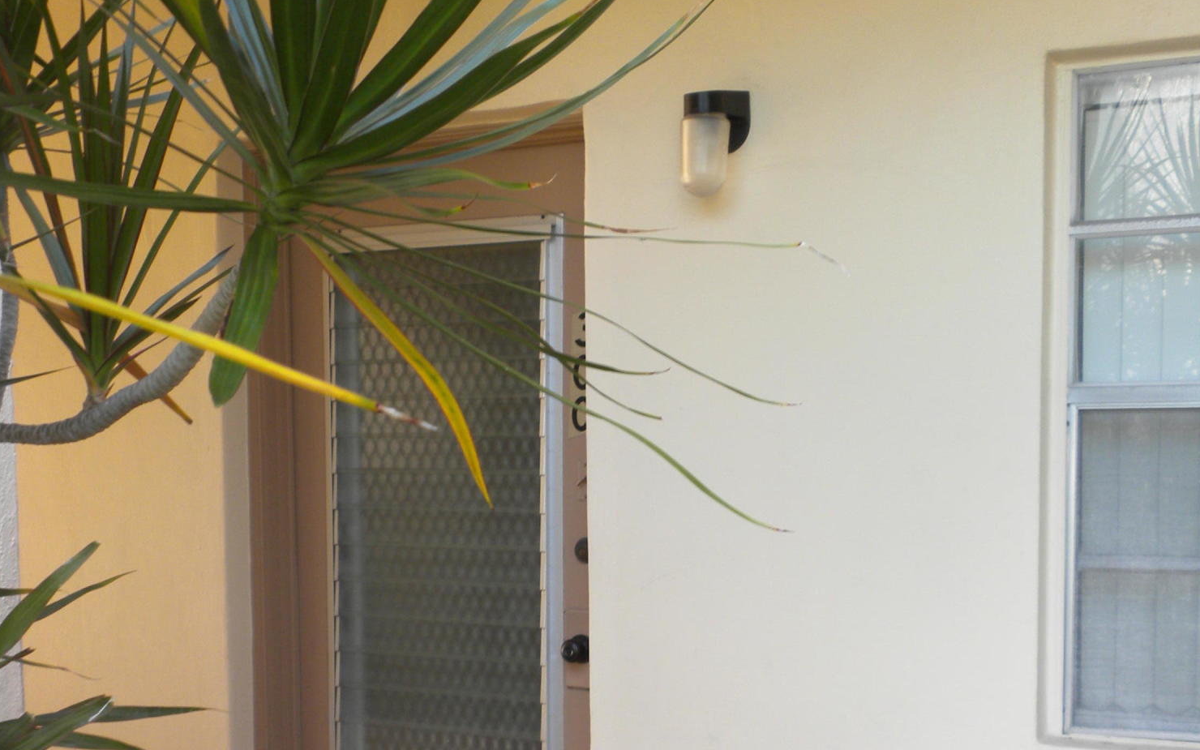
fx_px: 1733
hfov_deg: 38.2
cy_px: 575
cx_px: 603
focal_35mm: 53
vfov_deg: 24.1
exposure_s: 1/42.1
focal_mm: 6.6
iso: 73
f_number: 3.5
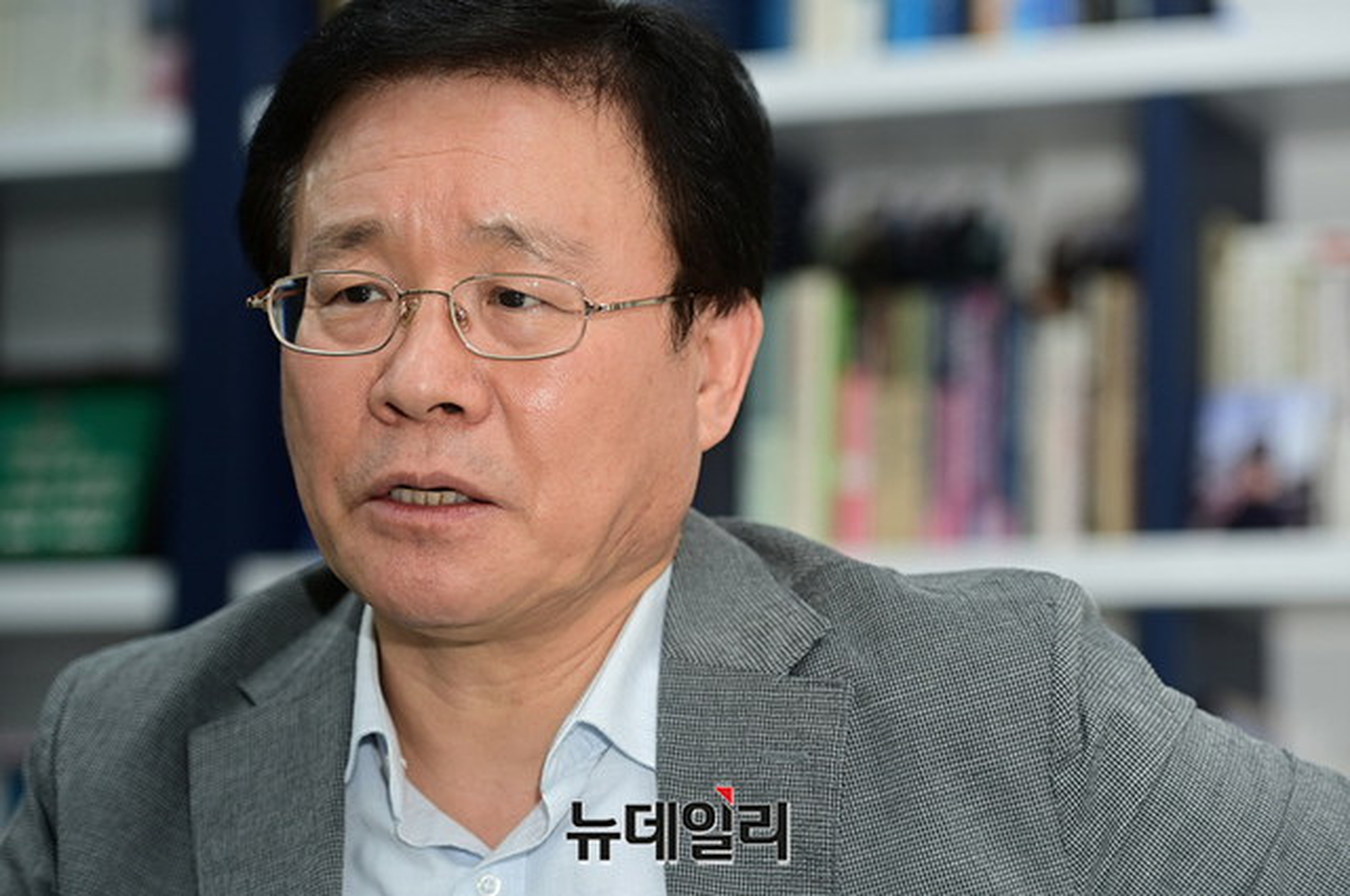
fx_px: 4120
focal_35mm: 110
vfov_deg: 12.4
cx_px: 675
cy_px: 448
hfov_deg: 18.6
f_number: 3.5
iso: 320
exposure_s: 1/250
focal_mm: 110
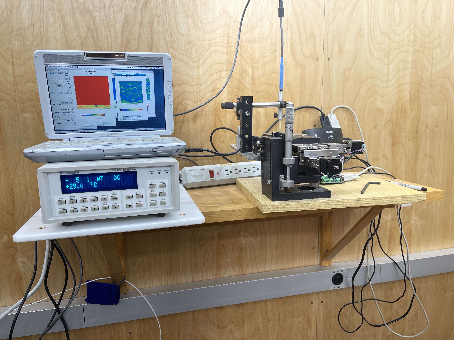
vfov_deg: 53.1
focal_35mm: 26
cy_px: 170
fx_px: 341
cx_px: 227
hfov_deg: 67.3
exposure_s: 1/60
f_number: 1.6
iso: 80
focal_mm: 5.1
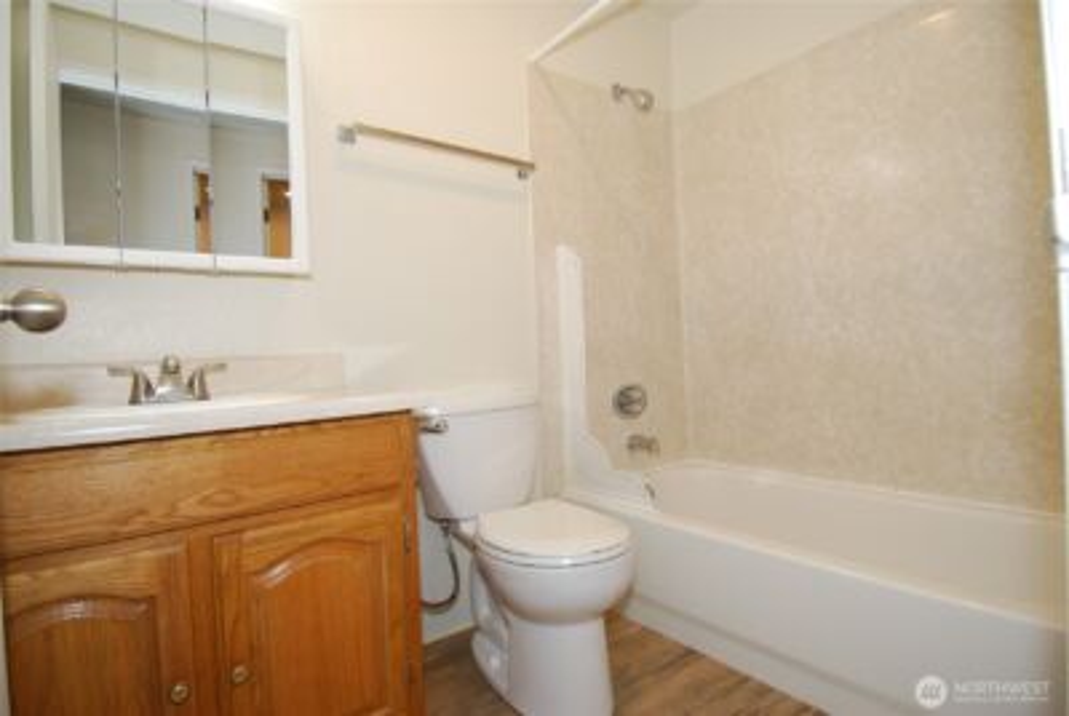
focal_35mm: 18
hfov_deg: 89.9
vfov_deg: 67.6
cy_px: 358
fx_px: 535
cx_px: 534
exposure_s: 1/60
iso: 200
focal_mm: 12
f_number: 4
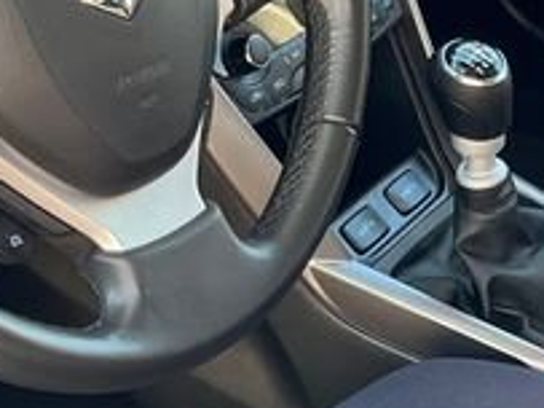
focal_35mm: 131
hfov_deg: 15.0
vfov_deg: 11.3
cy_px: 234
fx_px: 2057
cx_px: 367
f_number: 1.6
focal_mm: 5.1
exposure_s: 1/121
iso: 125
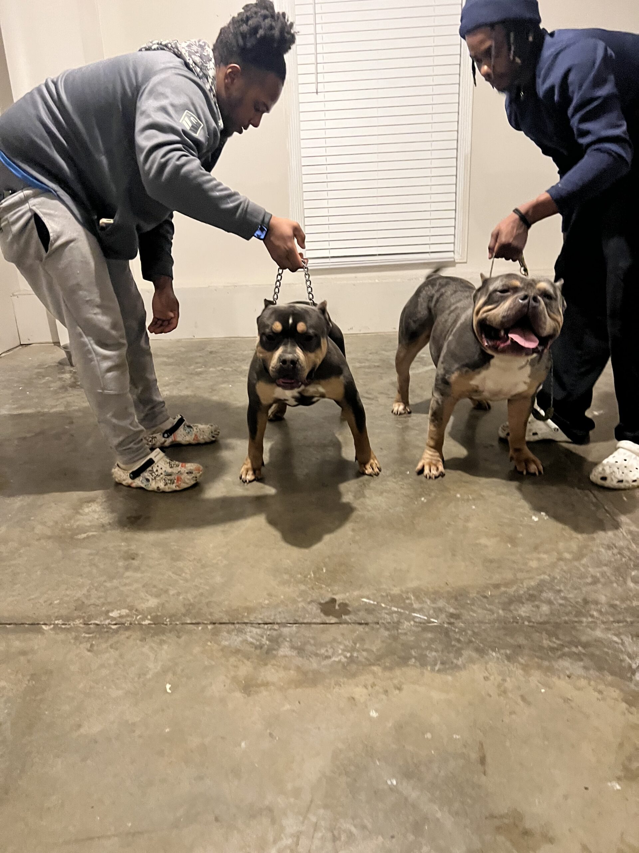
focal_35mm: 26
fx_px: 640
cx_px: 320
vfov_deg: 67.3
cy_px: 426
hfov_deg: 53.1
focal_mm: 5.7
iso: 500
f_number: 1.5
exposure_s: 1/30
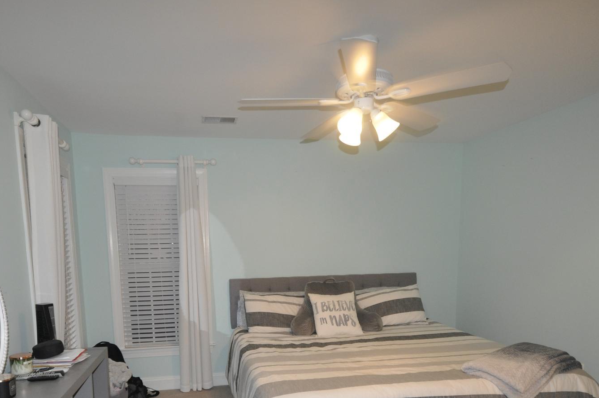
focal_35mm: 23
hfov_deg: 75.9
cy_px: 305
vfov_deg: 52.3
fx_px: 382
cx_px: 269
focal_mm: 10
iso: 800
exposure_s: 1/60
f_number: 3.5
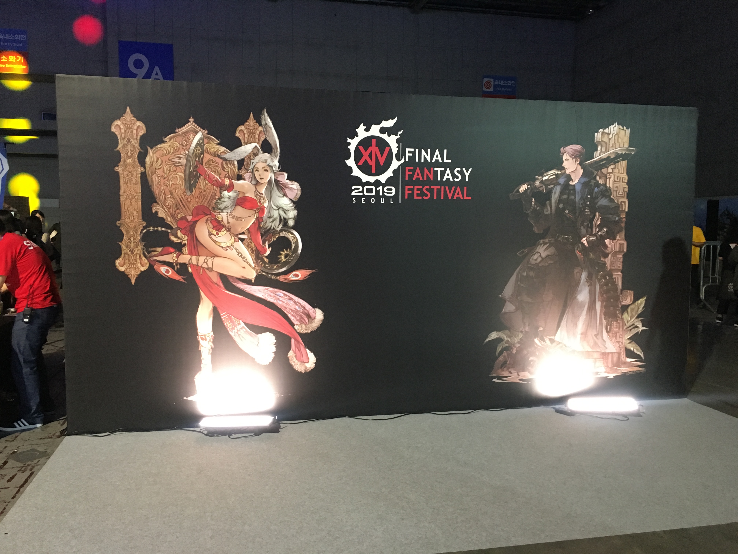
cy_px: 277
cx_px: 369
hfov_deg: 61.7
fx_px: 618
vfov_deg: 48.2
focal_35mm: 29
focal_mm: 4.15
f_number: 2.2
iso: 200
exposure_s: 1/30
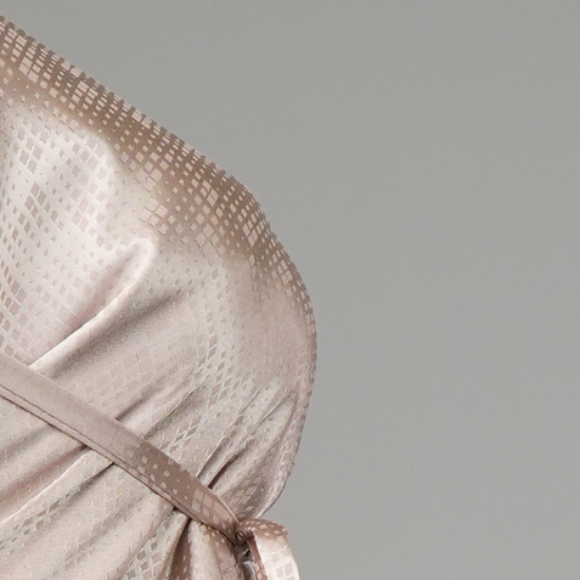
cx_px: -174
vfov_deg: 7.9
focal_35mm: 218
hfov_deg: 7.9
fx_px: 4132
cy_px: 869
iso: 1000
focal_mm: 34
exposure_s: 1/200
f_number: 8
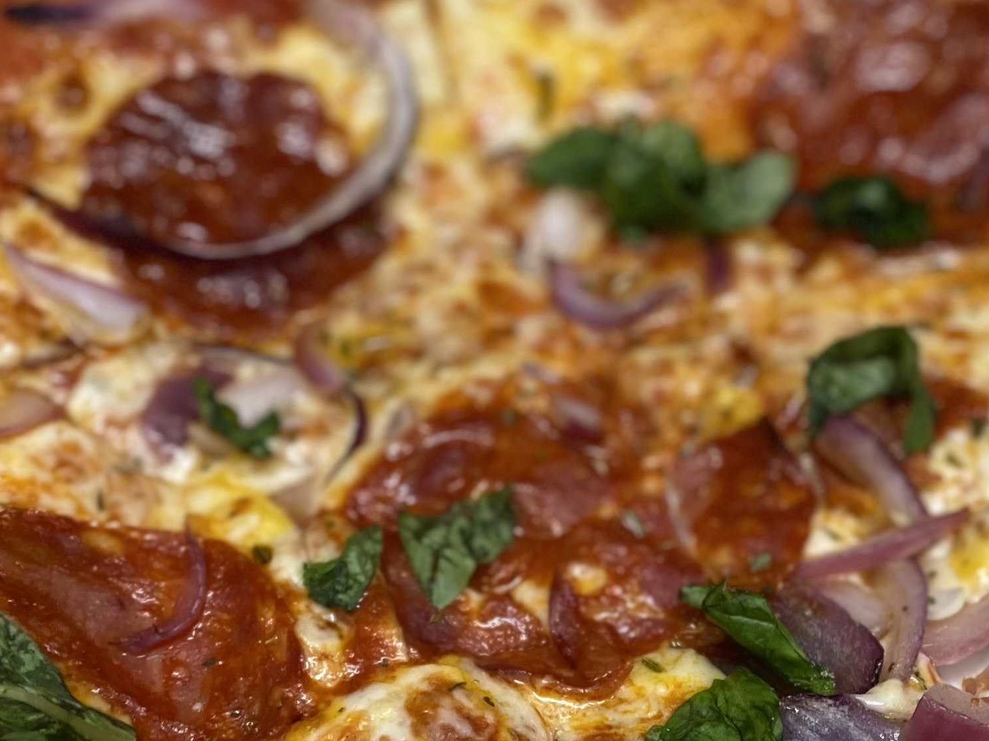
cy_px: 779
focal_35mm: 70
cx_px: 699
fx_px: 2000
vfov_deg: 20.2
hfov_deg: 27.5
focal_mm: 4.25
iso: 100
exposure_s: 1/121
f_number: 1.8
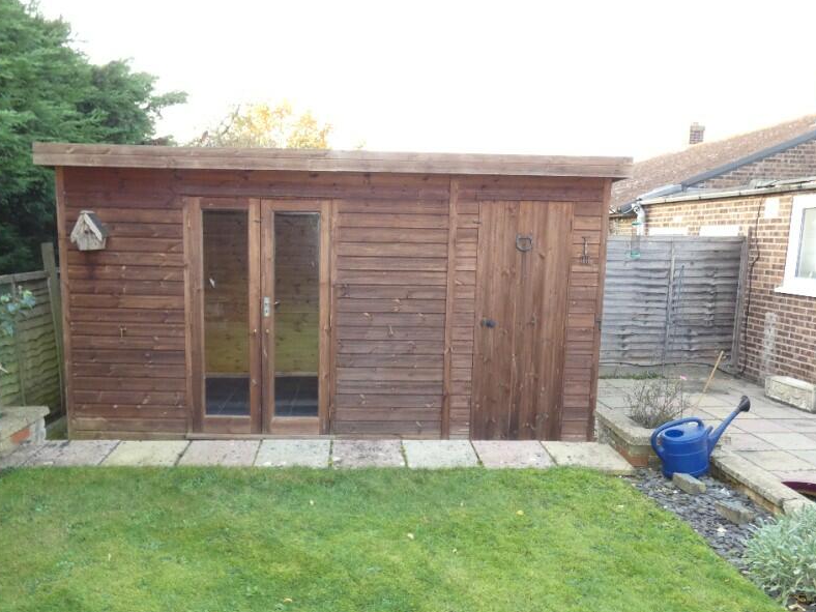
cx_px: 367
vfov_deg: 53.0
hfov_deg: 67.1
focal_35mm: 26
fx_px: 613
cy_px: 329
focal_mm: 3.6
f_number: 2.8
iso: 200
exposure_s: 1/50
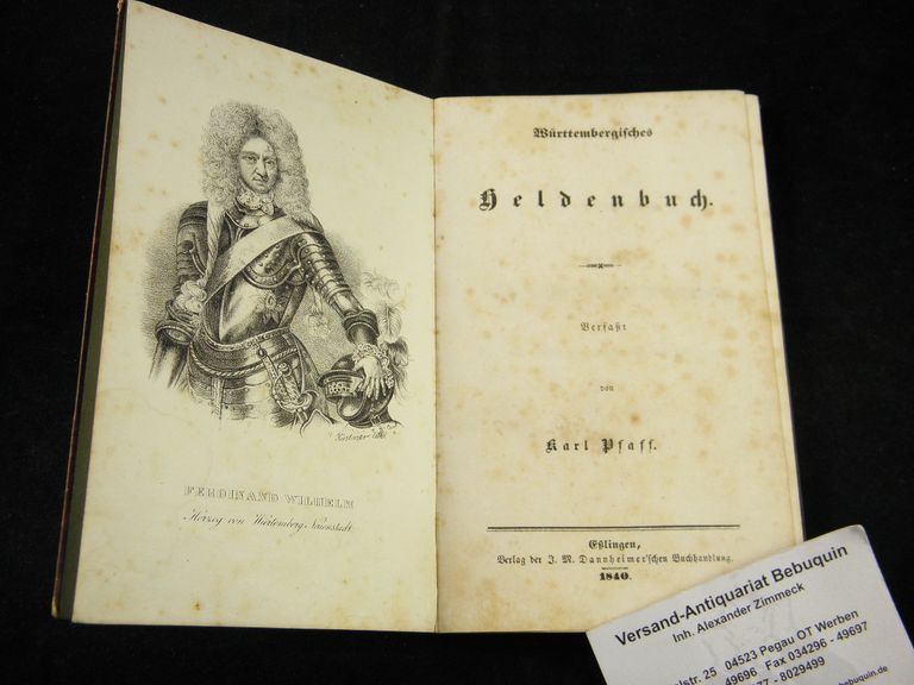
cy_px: 342
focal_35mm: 39
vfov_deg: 36.8
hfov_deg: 47.9
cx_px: 457
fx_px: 1030
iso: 125
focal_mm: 7.1
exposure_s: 1/40
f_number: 3.8
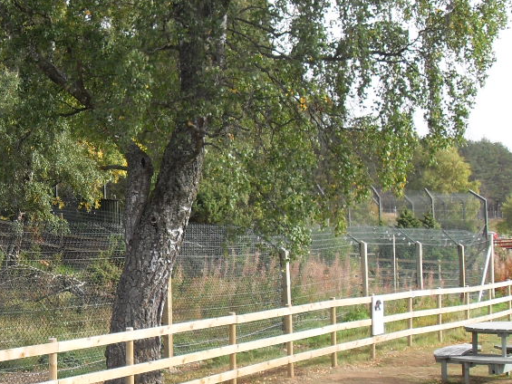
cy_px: 190
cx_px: 60
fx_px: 991
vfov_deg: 21.9
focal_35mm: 67
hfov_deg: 28.0
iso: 80
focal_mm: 6.3
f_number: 2.8
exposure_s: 1/180
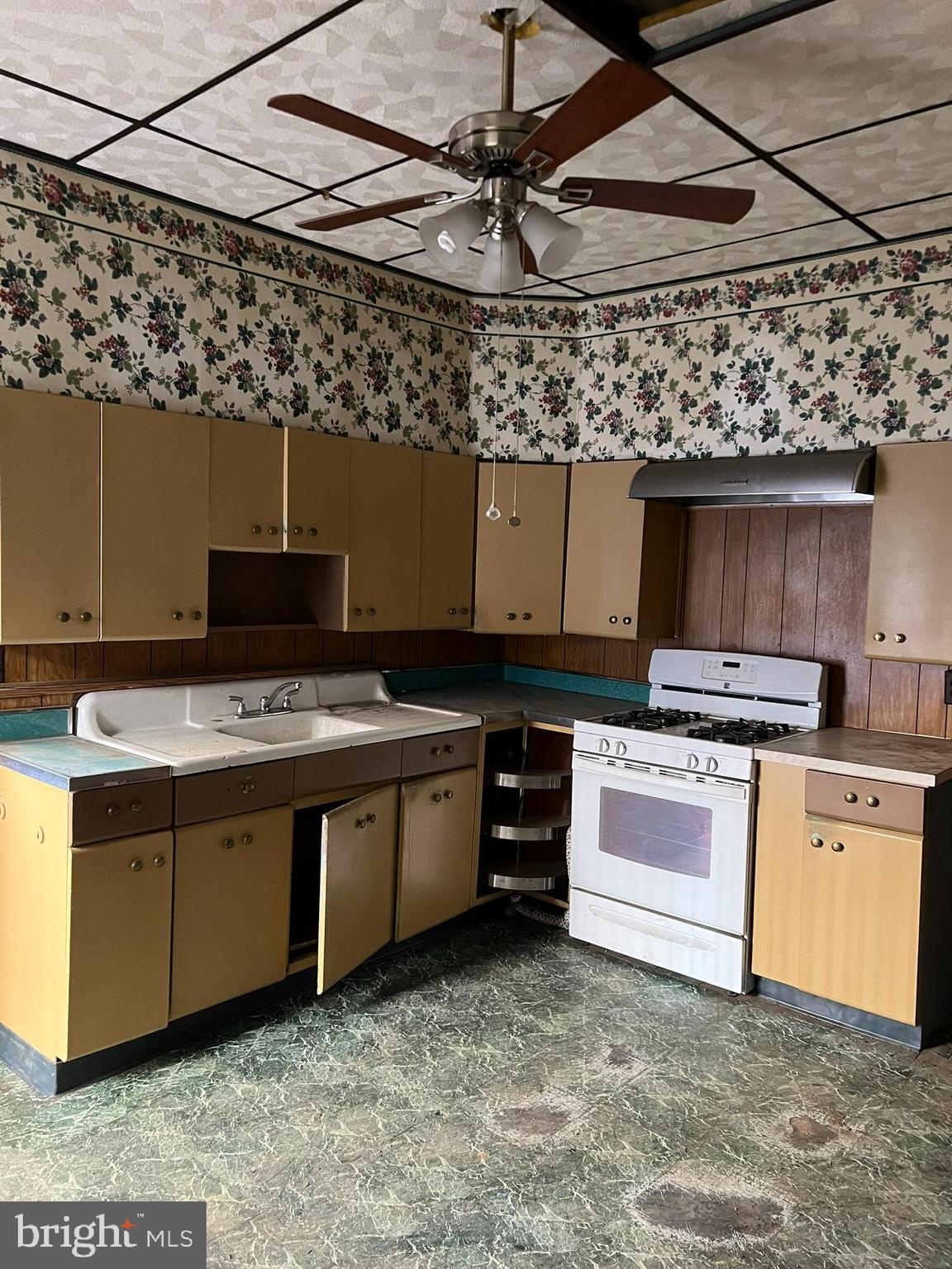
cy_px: 634
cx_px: 476
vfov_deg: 67.3
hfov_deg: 53.1
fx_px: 953
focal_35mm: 26
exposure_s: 1/51
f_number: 1.5
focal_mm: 5.7
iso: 500
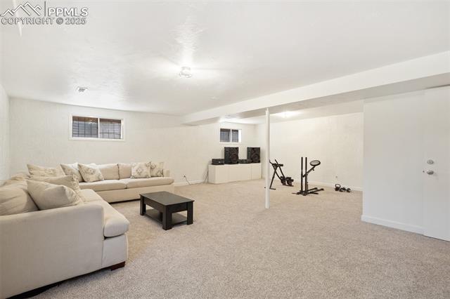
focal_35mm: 16
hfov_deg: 96.8
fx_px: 200
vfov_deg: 73.7
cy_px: 150
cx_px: 225
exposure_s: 1/4
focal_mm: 16
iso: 200
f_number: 6.3
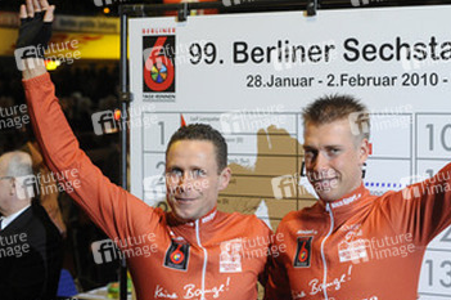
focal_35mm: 90
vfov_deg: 15.1
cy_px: 152
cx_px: 270
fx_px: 1126
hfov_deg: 22.6
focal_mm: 70
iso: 4000
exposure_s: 1/160
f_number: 5.6
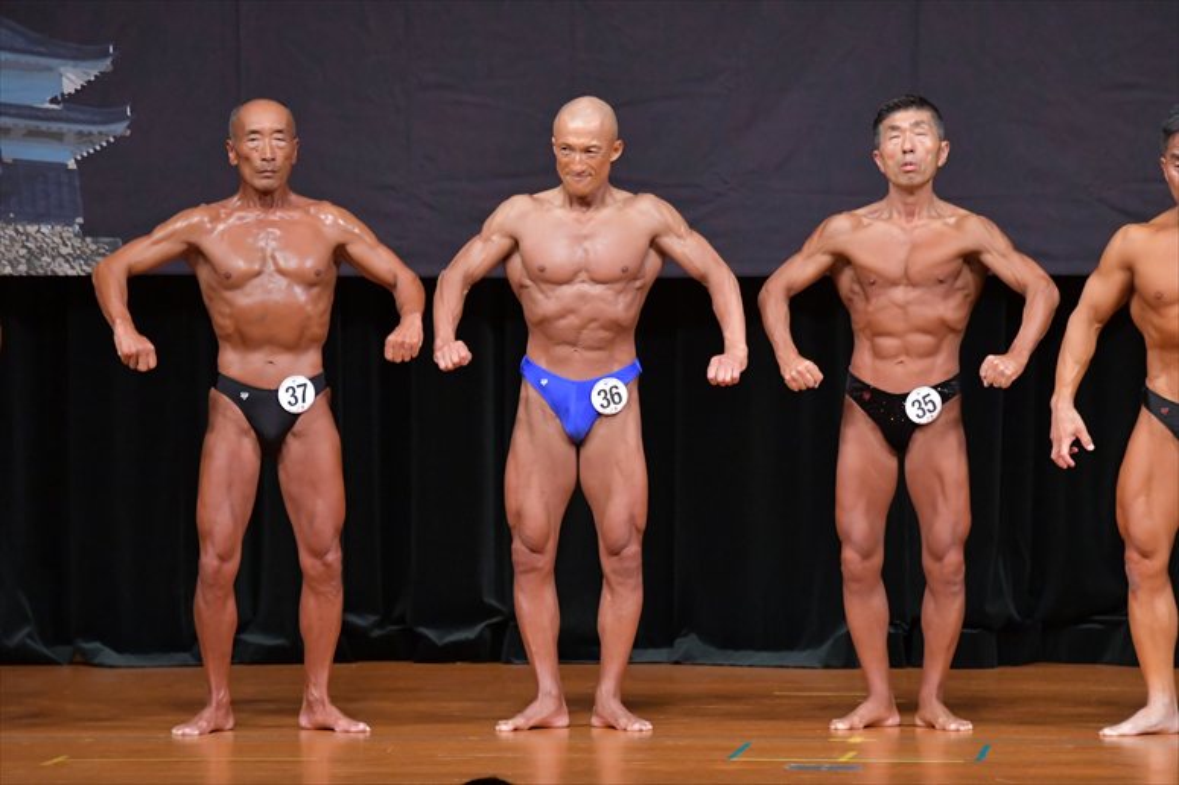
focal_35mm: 285
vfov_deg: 4.8
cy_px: 392
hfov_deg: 7.2
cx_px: 590
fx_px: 9329
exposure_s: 1/400
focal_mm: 190
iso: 5000
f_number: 5.6
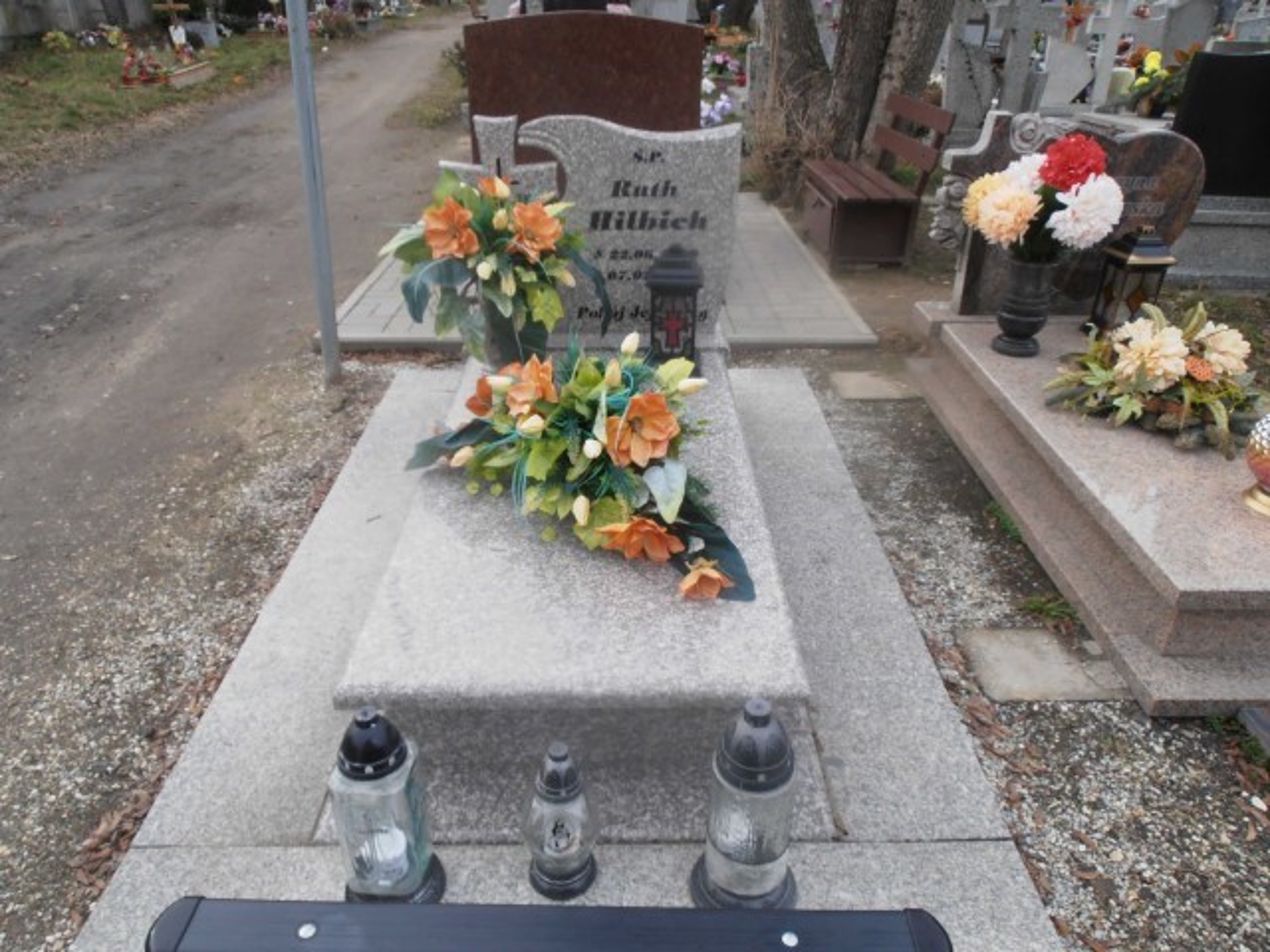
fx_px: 881
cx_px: 635
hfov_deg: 71.6
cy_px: 476
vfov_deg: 56.8
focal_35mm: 24
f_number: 7.9
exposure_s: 1/40
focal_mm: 4.2
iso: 80
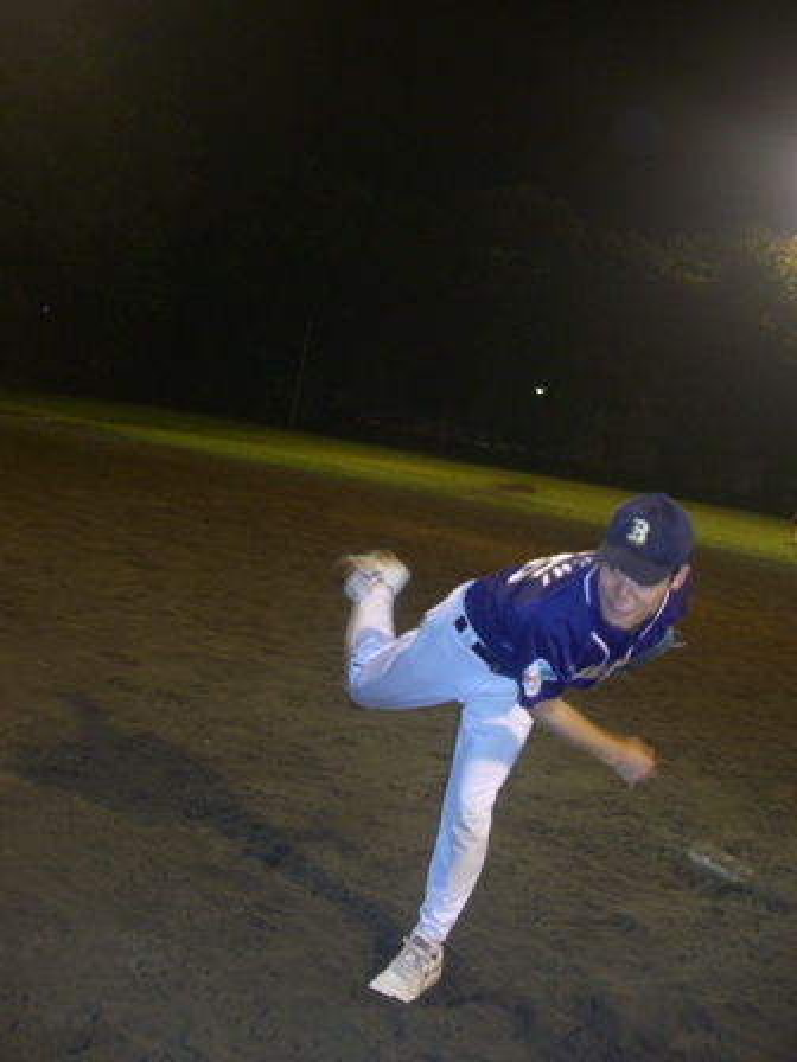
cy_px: 531
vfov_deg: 49.0
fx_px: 1167
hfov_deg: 37.7
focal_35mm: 38
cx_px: 398
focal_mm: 7.9
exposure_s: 1/60
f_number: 2.8
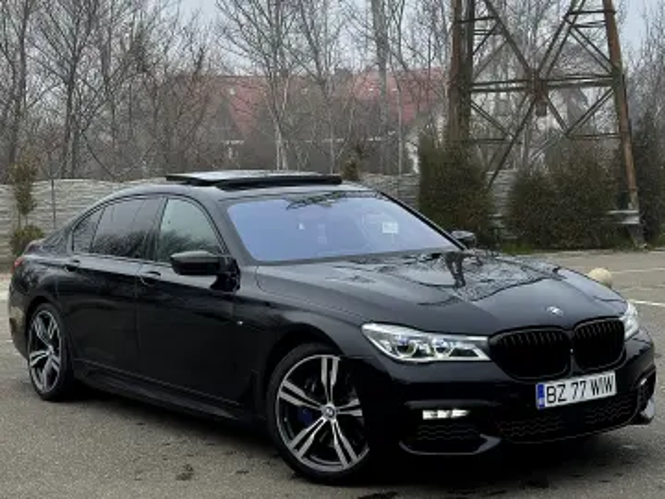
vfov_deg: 30.3
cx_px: 332
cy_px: 250
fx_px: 922
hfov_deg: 39.7
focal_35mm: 48
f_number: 1.78
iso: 64
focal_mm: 6.86
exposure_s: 1/1095
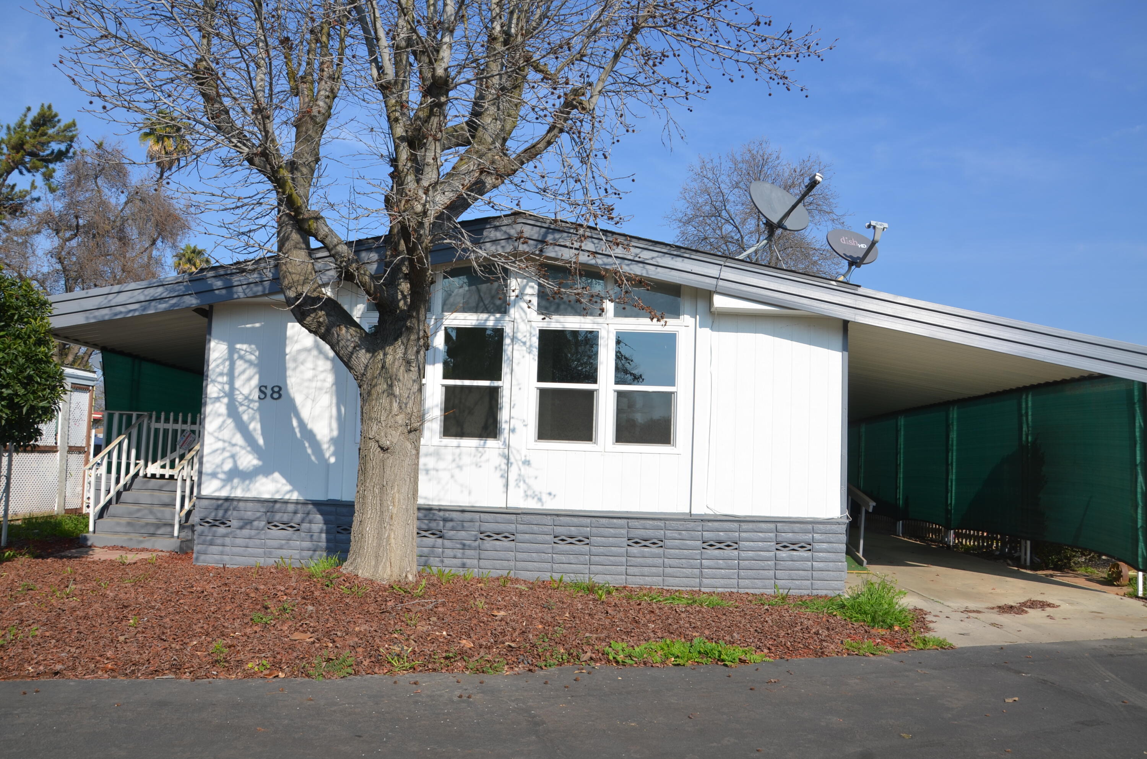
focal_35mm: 27
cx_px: 574
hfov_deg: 67.5
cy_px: 380
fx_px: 858
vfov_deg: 47.7
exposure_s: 1/320
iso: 100
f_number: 9
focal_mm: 18
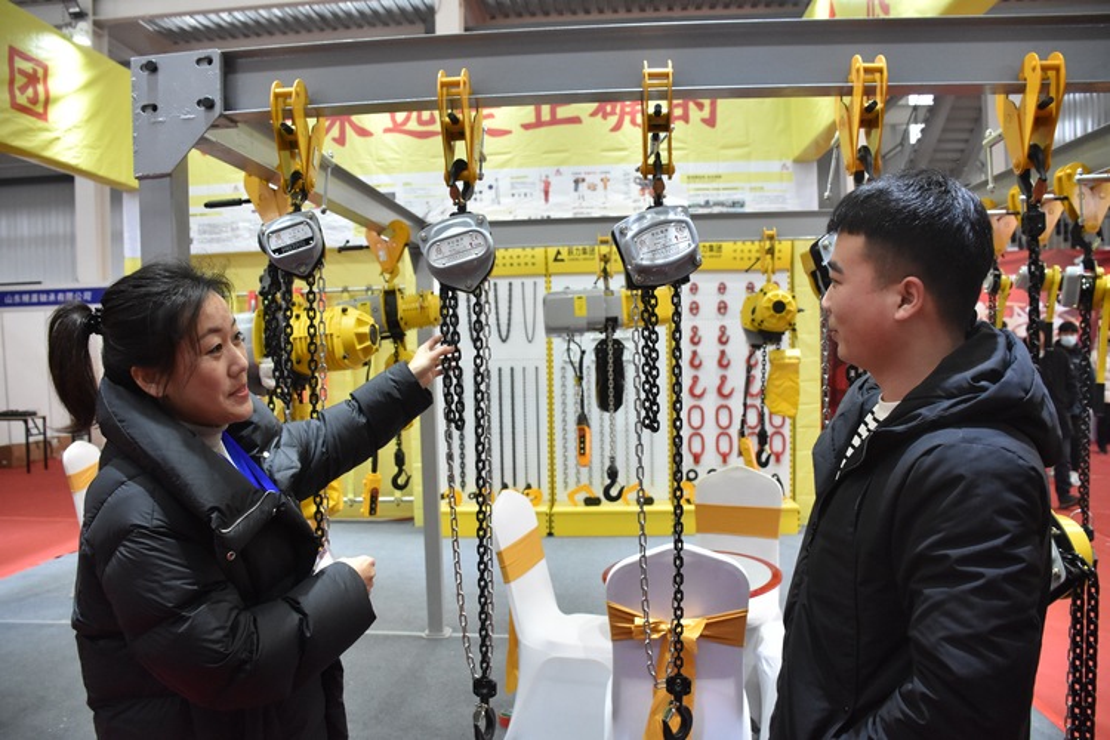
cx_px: 555
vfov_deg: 47.9
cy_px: 370
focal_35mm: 27
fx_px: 832
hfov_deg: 67.4
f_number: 4
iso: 2000
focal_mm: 18
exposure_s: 1/160
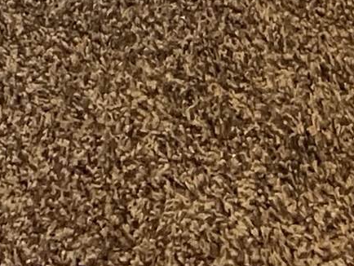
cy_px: -558
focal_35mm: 92
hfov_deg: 21.3
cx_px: 203
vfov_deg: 10.5
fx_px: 941
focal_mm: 1.57
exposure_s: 1/60
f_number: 1.8
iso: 640
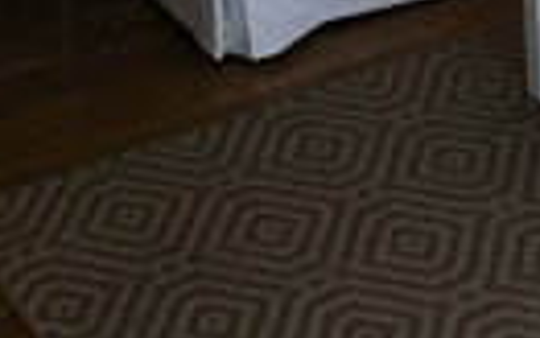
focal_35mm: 150
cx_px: 985
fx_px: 2208
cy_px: -474
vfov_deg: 8.1
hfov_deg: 12.6
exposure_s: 1/155
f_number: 2.2
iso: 25
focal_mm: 4.15
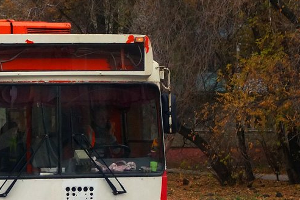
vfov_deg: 9.5
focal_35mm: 144
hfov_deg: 14.1
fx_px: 1200
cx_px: 27
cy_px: 103
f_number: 3.5
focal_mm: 22.01
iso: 320
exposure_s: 1/500
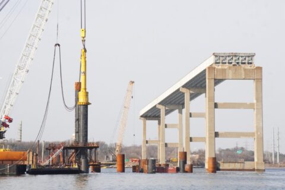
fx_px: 1045
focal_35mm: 132
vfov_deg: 10.4
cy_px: 95
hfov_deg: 15.5
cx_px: 142
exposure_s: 1/4000
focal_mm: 88
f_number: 11
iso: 5000
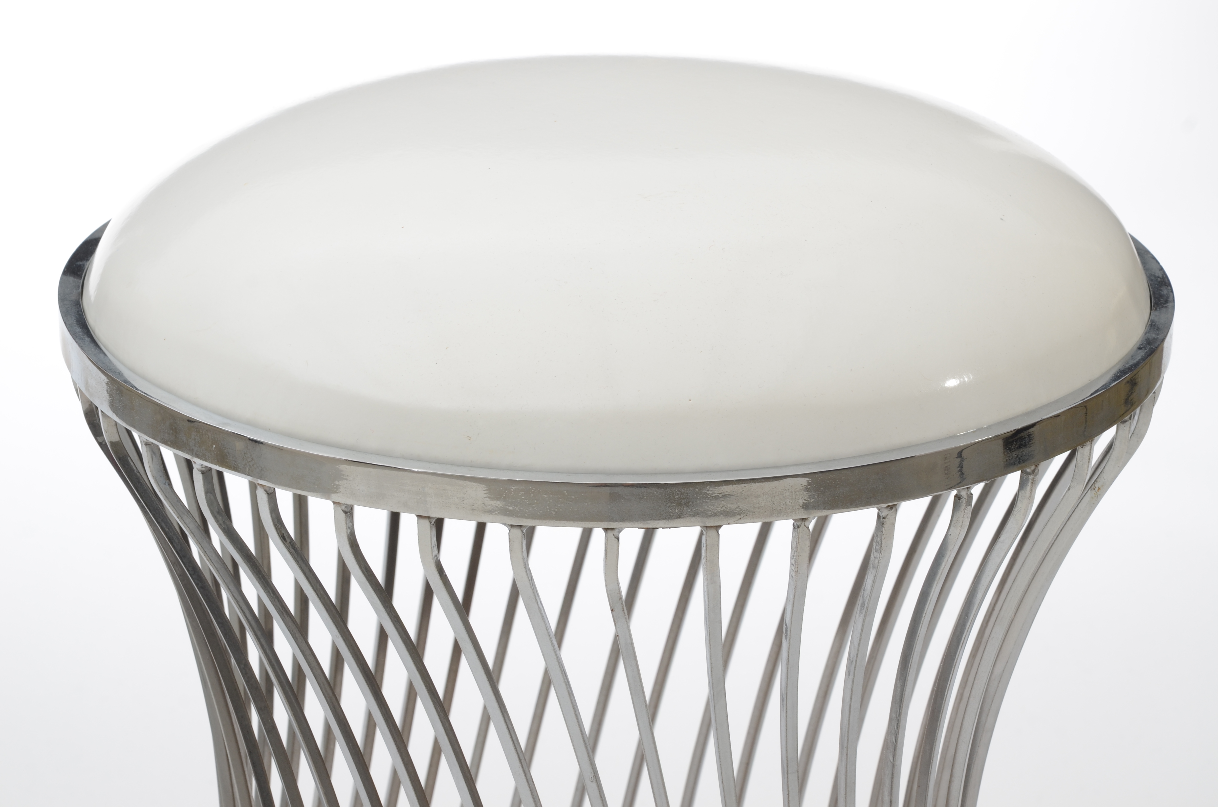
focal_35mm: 112
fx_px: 3798
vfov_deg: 12.1
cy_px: 404
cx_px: 609
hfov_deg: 18.2
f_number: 9
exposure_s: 1/125
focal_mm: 75
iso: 200
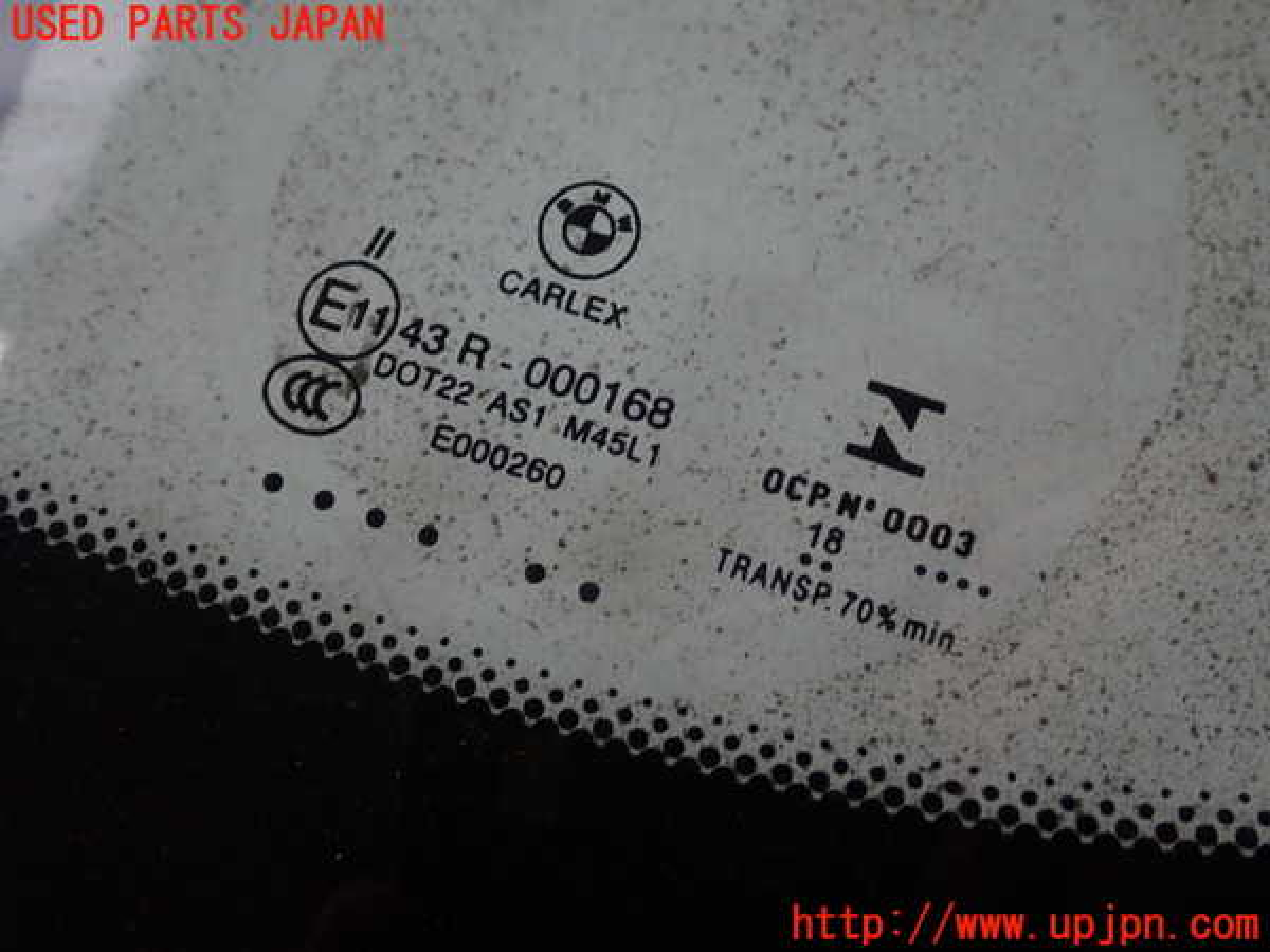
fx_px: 1394
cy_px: 476
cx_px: 635
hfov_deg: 49.0
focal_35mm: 38
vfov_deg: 37.7
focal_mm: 6.86
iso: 125
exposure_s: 1/80
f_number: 2.7
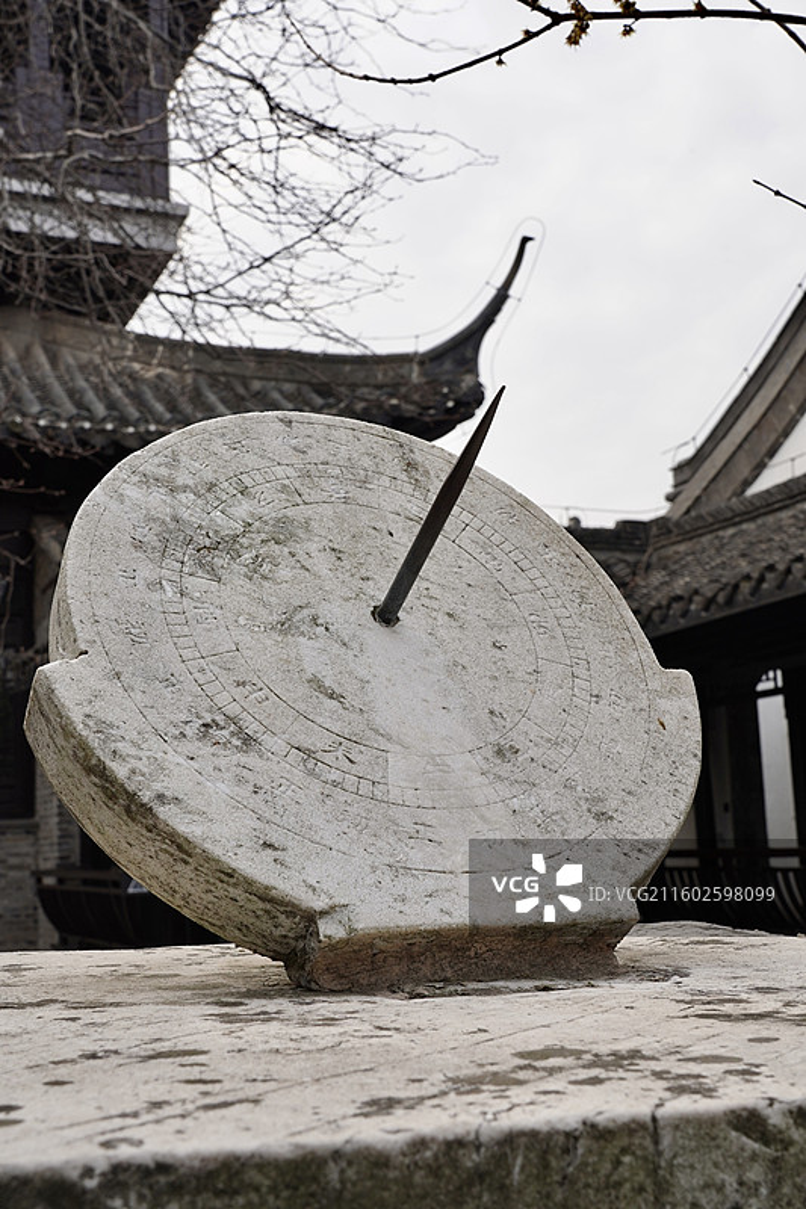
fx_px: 1411
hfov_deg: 31.9
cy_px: 604
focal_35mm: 42
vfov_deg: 46.4
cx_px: 403
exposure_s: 1/200
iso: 400
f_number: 16
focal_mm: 42
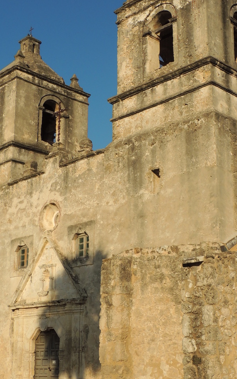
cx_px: 160
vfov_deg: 34.5
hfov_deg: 21.9
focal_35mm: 59
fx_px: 610
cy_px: 198
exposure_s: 1/1600
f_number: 3.6
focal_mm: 5.8
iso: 100
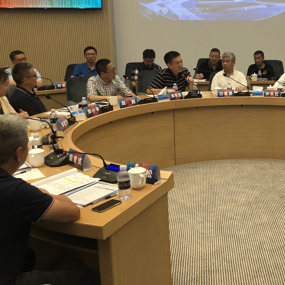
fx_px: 456
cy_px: 124
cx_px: 259
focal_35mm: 49
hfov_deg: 32.8
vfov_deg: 34.6
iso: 32
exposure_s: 1/30
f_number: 1.8
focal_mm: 4
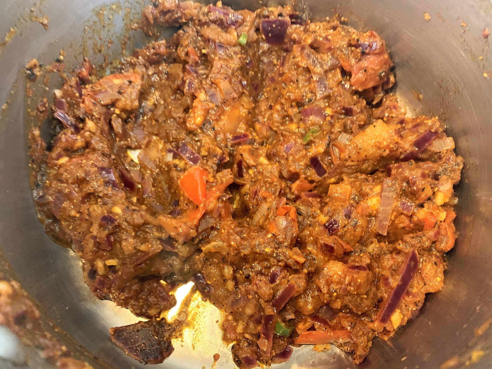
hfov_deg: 67.3
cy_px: 184
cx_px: 246
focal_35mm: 26
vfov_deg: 53.1
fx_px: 370
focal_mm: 4.25
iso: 400
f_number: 1.8
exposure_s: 1/25
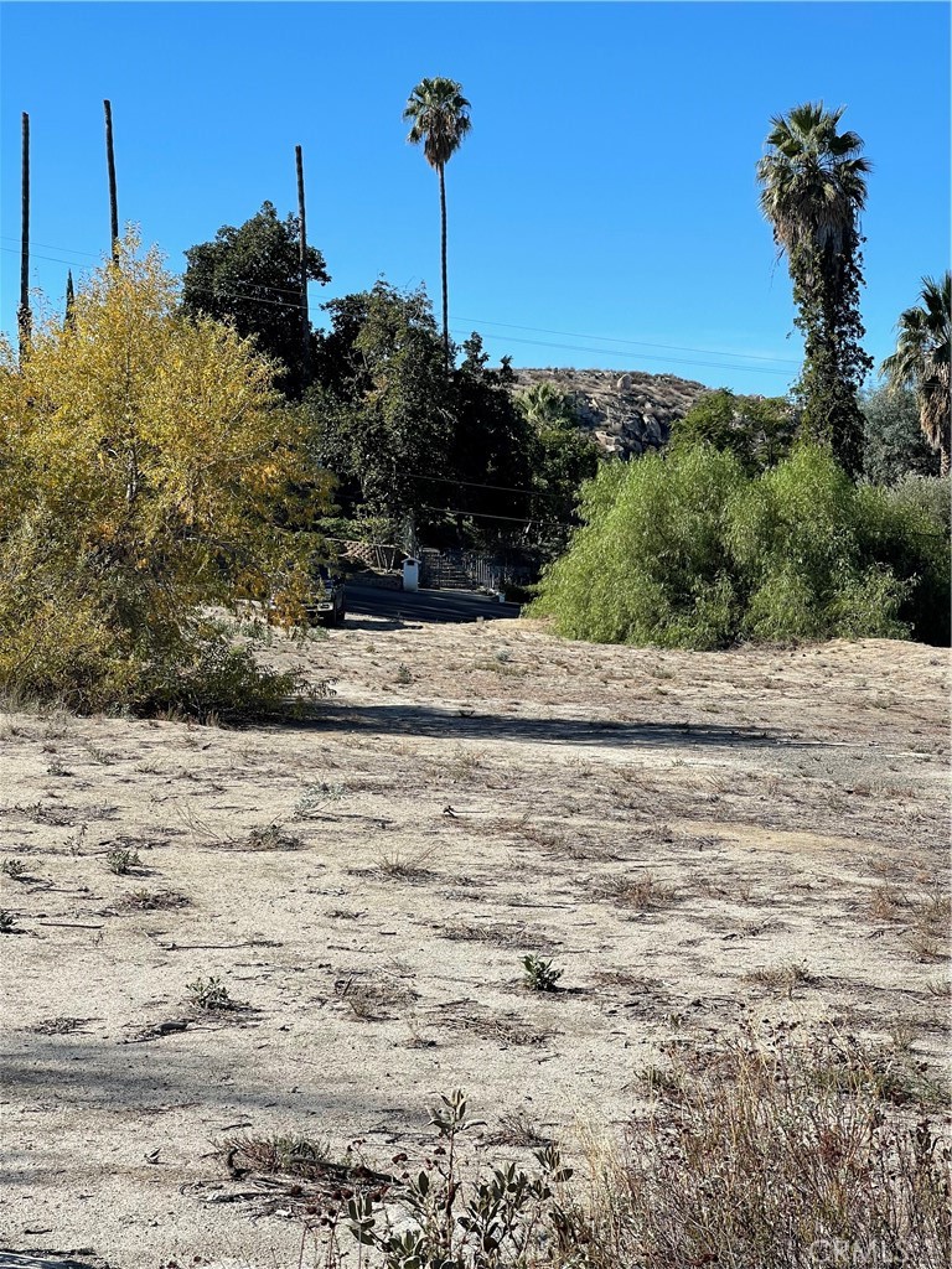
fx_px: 2347
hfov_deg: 22.9
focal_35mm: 64
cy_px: 634
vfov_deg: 30.3
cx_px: 476
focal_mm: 7.5
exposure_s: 1/1107
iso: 20
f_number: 2.2
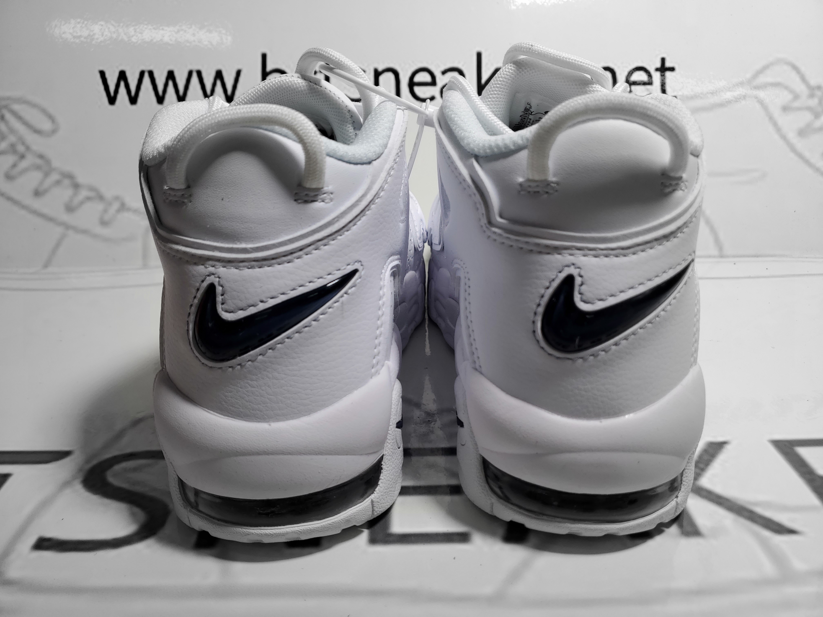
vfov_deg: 53.1
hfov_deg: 67.3
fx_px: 618
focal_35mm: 26
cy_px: 308
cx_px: 412
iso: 50
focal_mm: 4.3
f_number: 1.5
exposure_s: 1/472
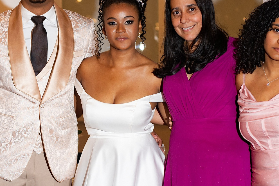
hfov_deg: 15.8
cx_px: 75
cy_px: 163
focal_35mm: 129
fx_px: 1000
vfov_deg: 10.6
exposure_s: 1/160
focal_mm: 50
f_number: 2.8
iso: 320
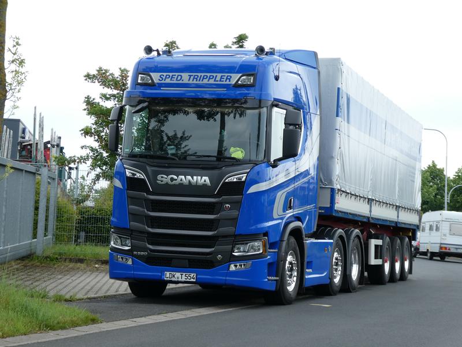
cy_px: 174
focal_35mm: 79
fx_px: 1054
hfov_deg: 24.7
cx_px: 231
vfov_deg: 18.7
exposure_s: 1/200
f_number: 4.7
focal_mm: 14.1
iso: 80
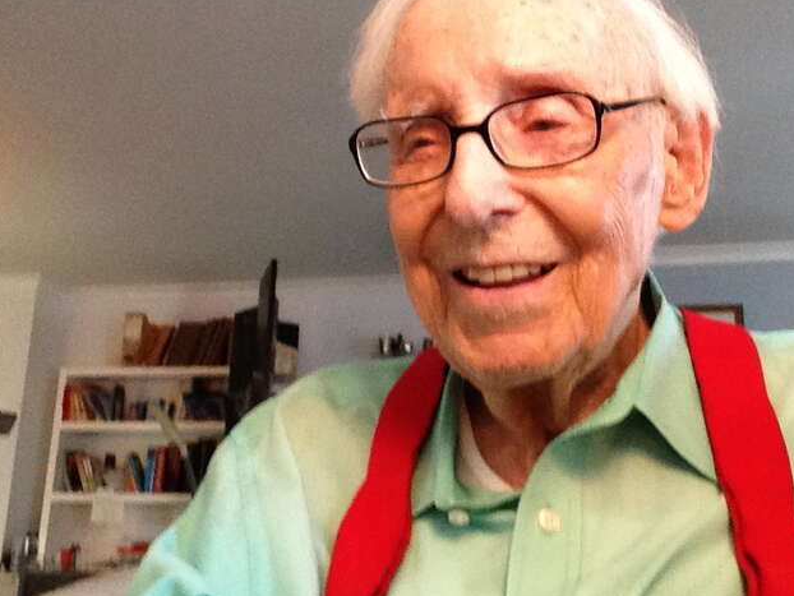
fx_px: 1033
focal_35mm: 45
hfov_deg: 41.7
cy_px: 269
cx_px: 502
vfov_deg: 32.2
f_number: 2.4
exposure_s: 1/30
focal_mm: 2.18
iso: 250
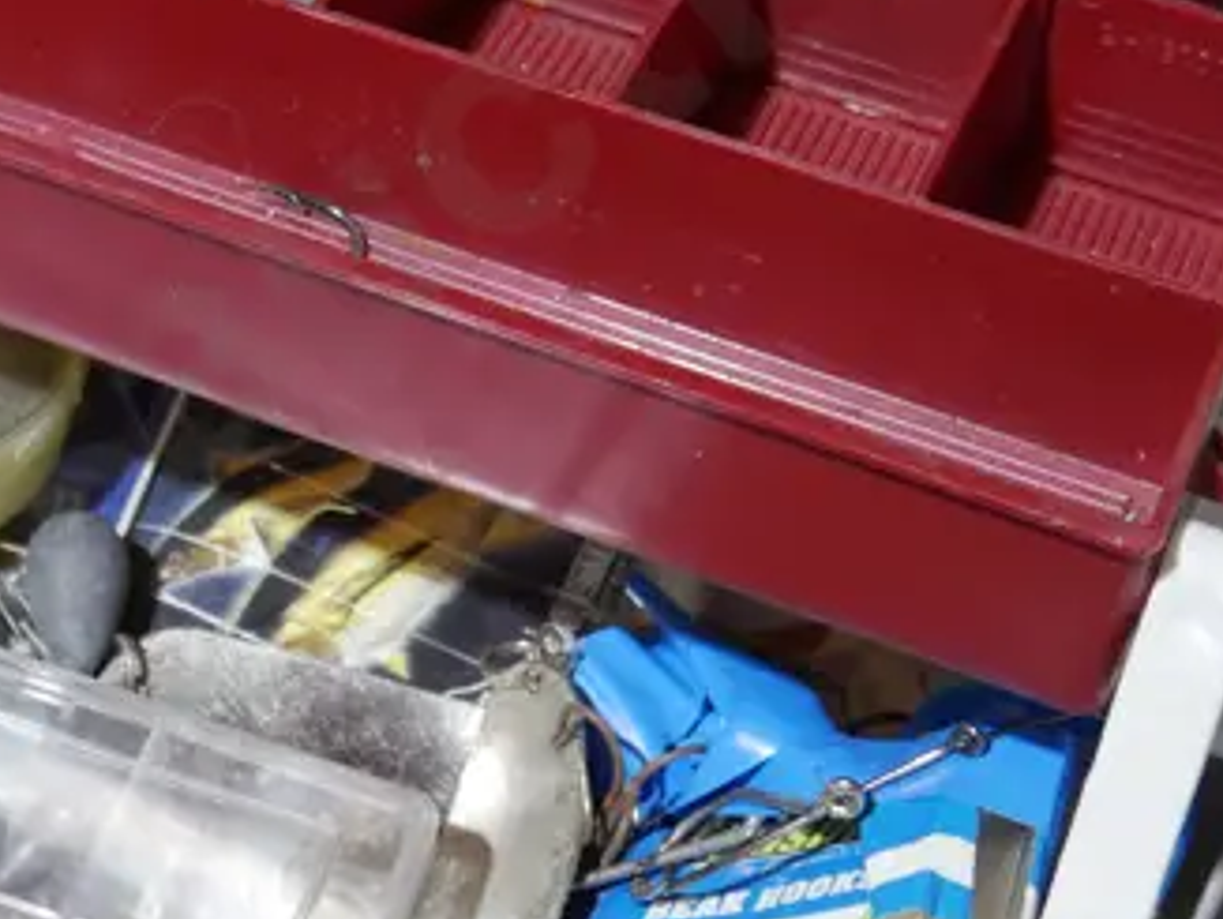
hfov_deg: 22.1
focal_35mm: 88
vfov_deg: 16.7
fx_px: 3111
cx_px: 375
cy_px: 238
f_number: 3.5
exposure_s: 1/60
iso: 400
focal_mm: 14
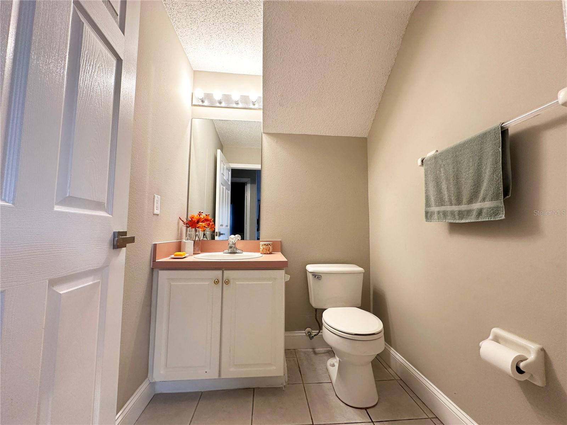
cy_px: 212
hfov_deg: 102.1
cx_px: 284
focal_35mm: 14
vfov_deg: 85.7
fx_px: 229
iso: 200
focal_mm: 2.22
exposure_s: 1/120
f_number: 2.2
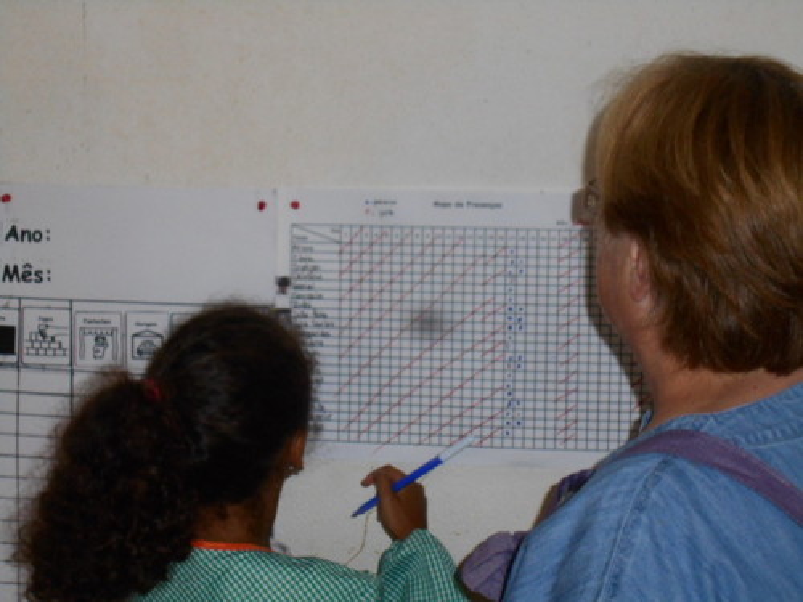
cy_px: 301
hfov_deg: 22.8
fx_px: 1995
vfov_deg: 17.2
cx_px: 402
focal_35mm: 86
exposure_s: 1/60
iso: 280
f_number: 6.3
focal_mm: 15.4
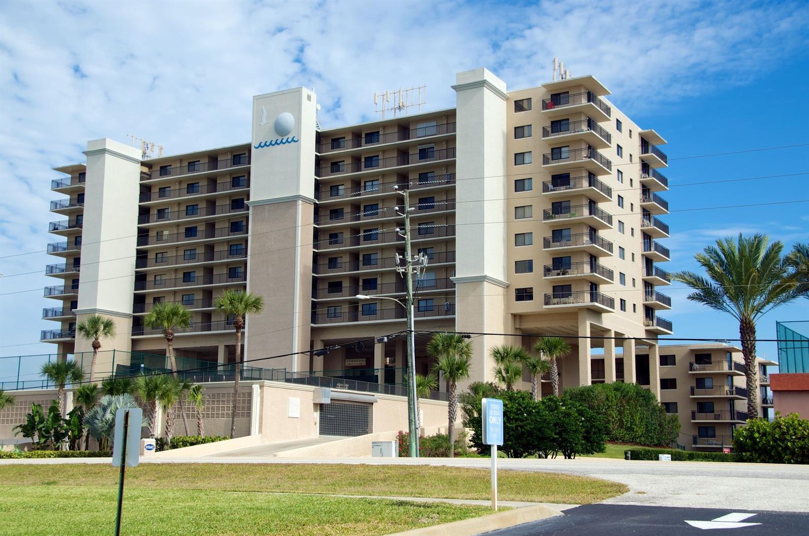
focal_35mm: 48
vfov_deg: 27.9
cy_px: 268
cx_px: 404
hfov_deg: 41.2
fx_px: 1076
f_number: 8
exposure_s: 1/250
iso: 100
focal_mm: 32
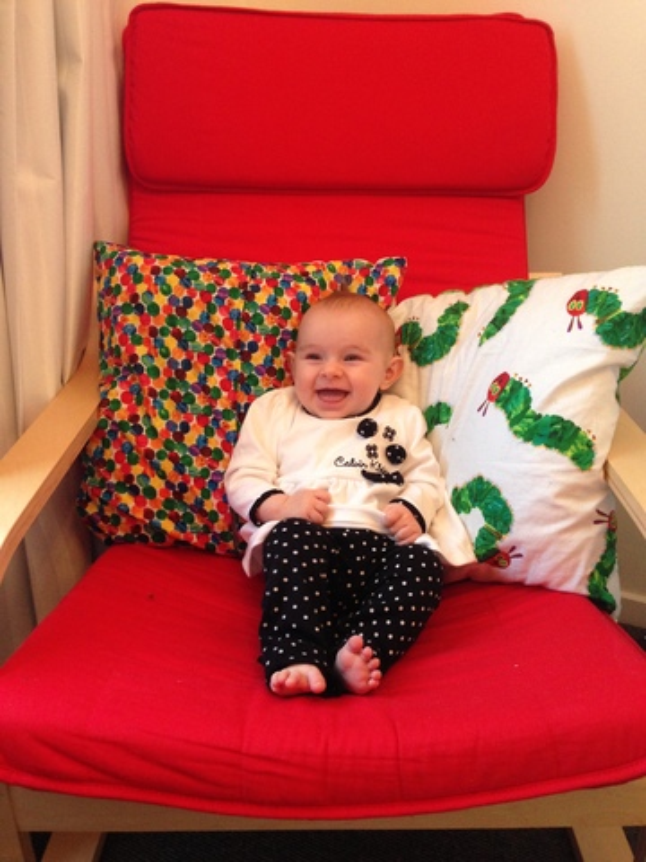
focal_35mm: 33
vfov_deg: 55.4
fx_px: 821
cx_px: 323
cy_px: 431
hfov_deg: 42.9
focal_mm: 4.13
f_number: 2.4
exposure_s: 1/20
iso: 160
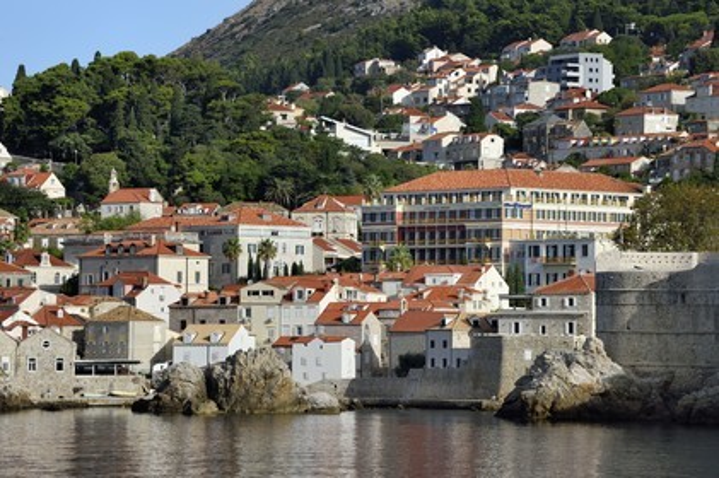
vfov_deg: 7.6
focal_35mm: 180
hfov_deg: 11.4
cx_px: 360
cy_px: 239
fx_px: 3592
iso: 200
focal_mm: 180
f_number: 13
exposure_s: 1/250
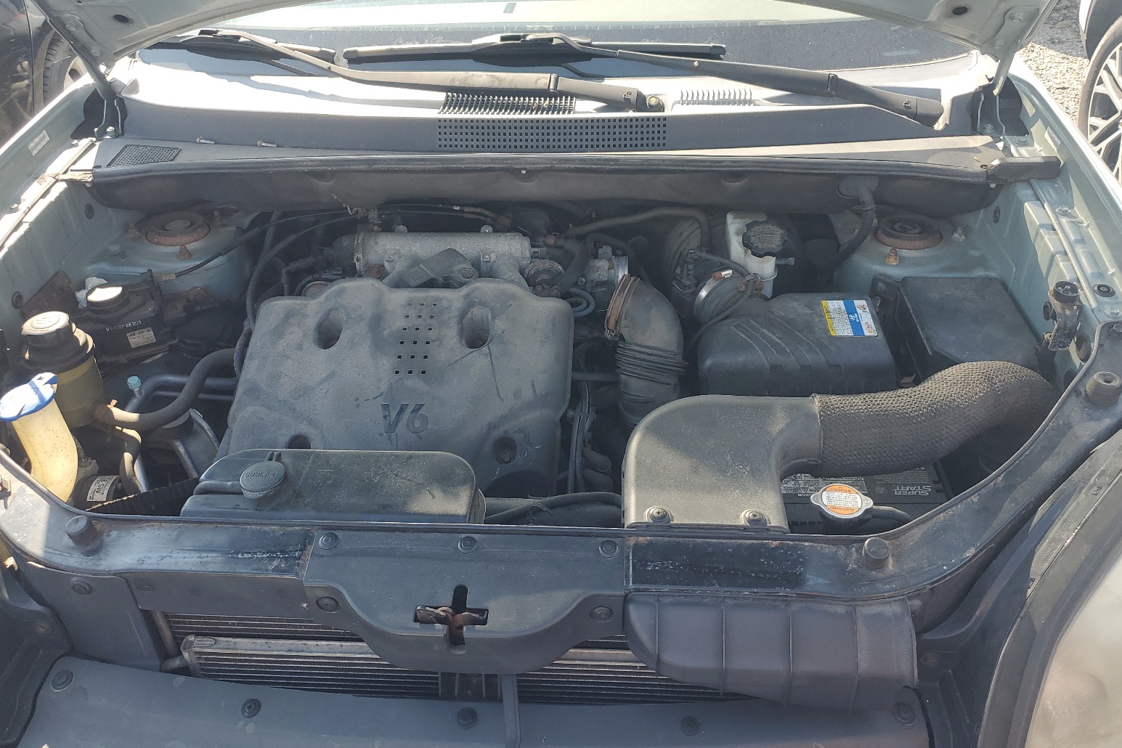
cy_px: 344
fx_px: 873
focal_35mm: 28
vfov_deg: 46.4
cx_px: 564
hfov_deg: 65.5
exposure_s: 1/400
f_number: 1.5
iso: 50
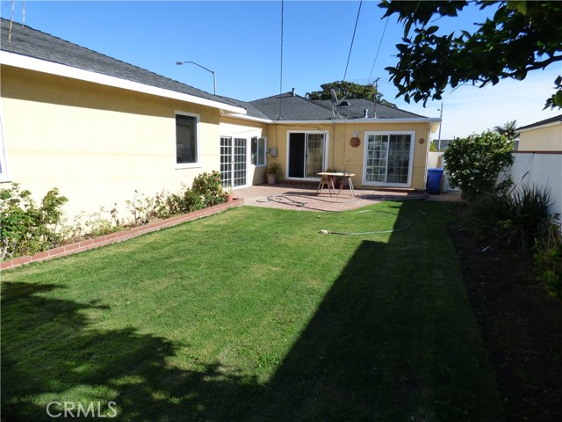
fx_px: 325
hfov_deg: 81.7
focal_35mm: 20
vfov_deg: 66.0
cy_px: 211
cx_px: 281
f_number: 2.8
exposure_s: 1/1300
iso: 160
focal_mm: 3.58
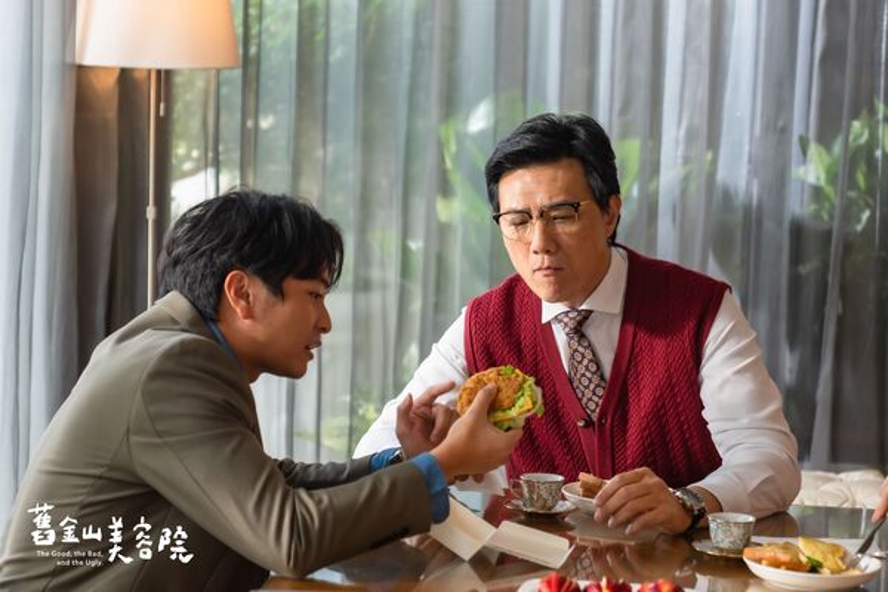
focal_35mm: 70
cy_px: 296
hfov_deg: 28.8
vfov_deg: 19.5
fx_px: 1727
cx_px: 444
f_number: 2.8
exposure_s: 1/200
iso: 1600
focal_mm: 70
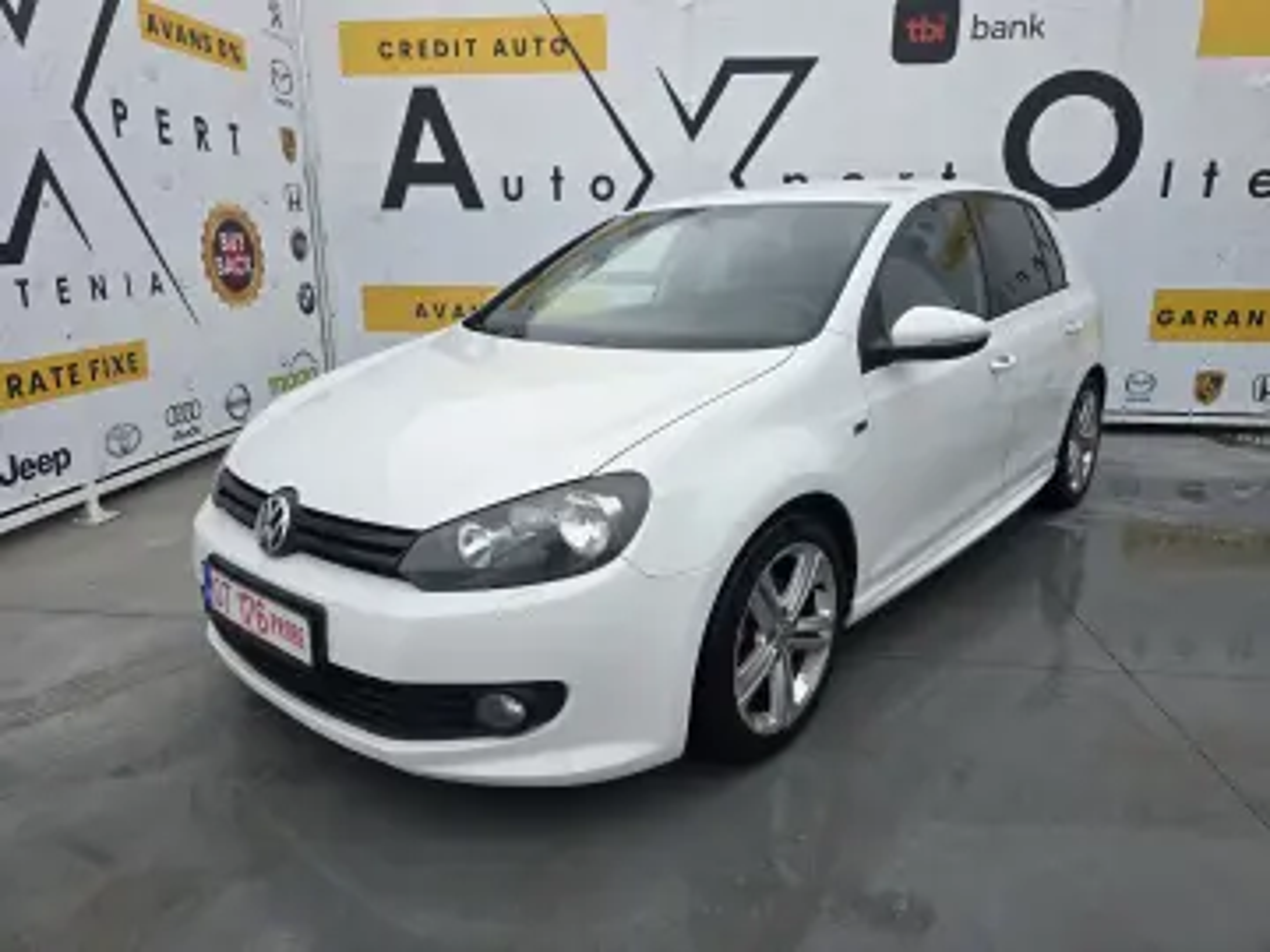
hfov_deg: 73.9
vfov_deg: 58.9
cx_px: 635
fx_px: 844
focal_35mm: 23
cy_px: 476
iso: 200
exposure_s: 1/180
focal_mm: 6.3
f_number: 1.7
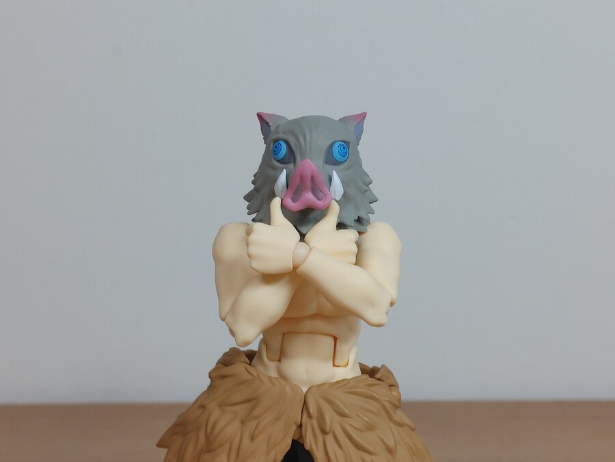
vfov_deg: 23.7
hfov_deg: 31.2
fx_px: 1102
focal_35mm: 62
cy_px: 231
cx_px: 308
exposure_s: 1/60
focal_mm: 4.81
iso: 50
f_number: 1.8
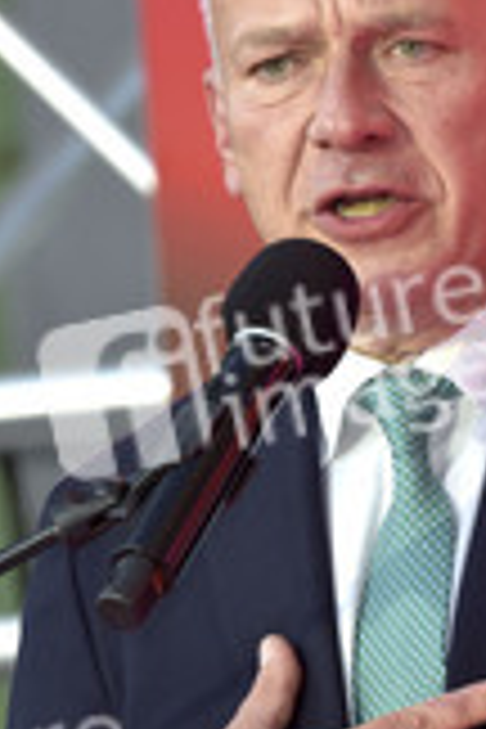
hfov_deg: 3.6
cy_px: 598
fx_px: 7735
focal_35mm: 382
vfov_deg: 5.4
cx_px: 400
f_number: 5.6
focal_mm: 155
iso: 640
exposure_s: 1/250
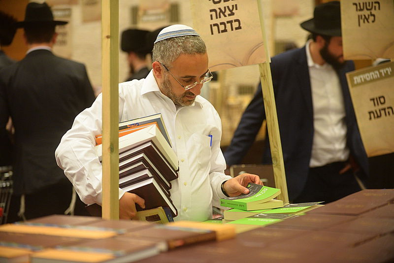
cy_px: 132
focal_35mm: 95
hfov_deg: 21.5
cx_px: 197
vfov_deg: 14.4
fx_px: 1040
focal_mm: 95
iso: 2500
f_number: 2.8
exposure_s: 1/125
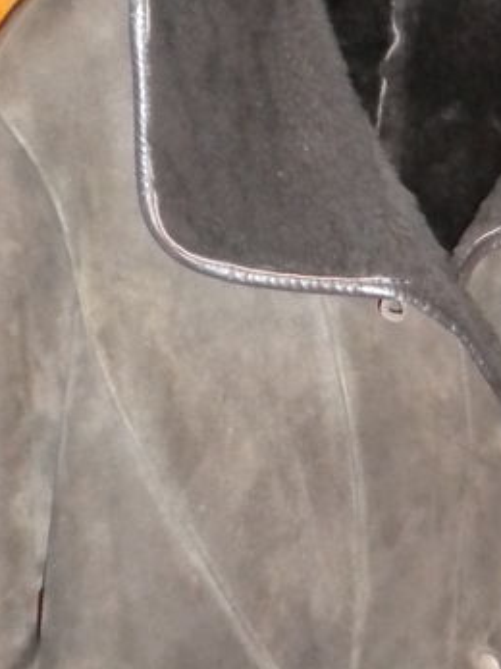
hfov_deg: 14.5
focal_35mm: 101
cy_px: 451
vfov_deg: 19.4
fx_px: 1950
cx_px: 439
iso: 400
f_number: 3.1
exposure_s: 1/30
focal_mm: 6.3
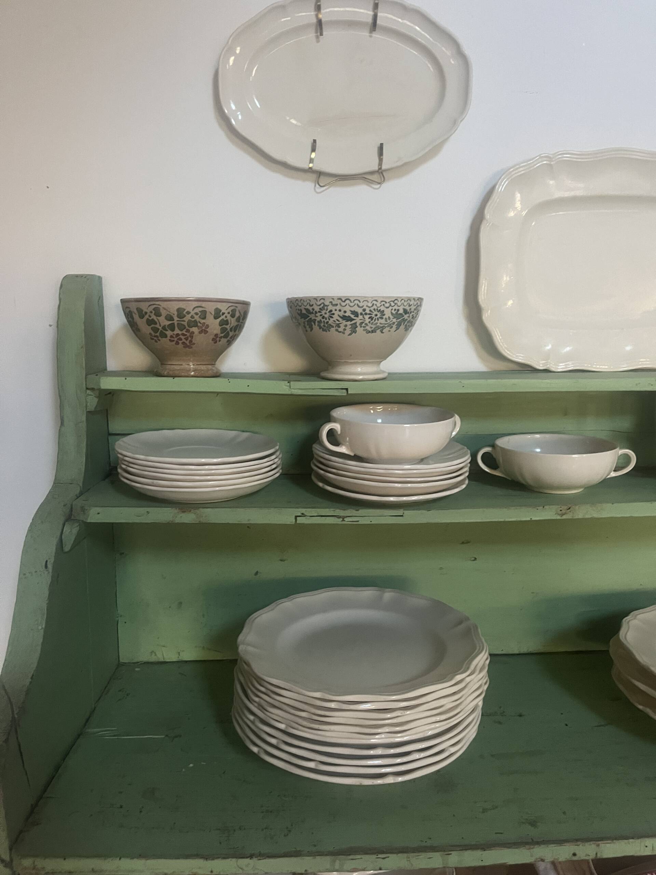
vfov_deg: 67.3
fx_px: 657
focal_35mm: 26
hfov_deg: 53.1
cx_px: 328
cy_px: 438
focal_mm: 5.1
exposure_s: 1/33
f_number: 1.6
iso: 500
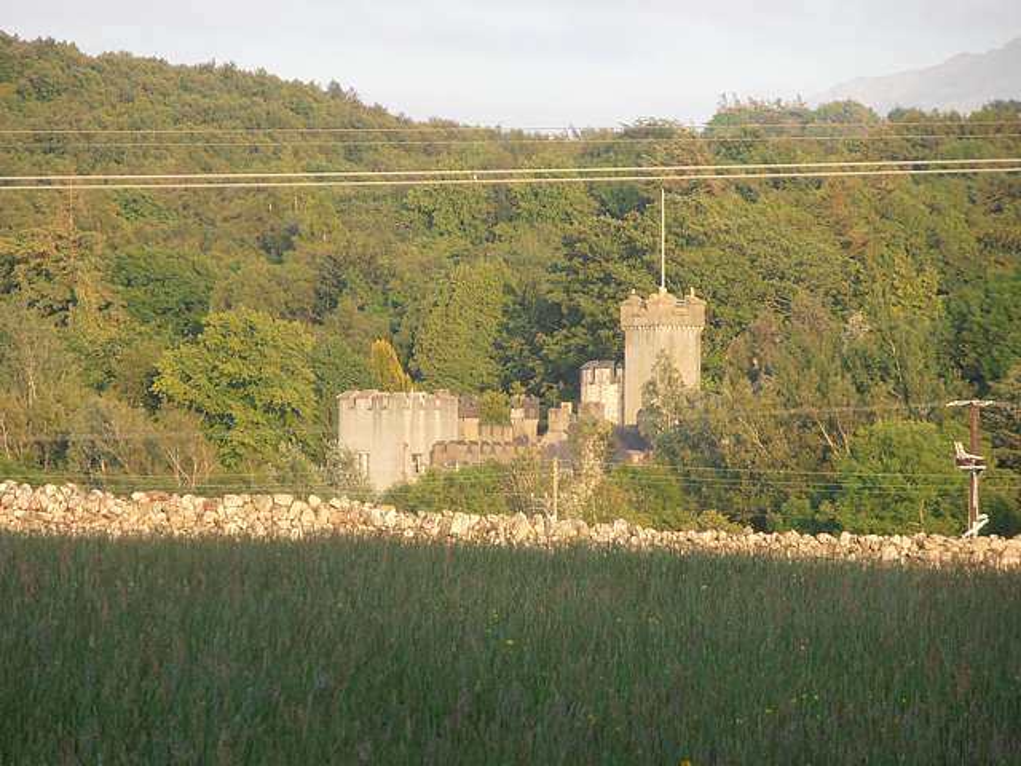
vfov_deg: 6.2
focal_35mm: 240
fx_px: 7079
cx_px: 510
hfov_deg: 8.2
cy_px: 383
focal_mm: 42.54
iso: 125
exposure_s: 1/125
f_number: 5.7
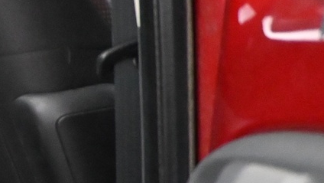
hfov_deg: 17.2
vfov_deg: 12.6
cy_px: 125
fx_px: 825
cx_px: -294
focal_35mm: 96
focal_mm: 16
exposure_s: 1/60
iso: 7200
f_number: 3.5
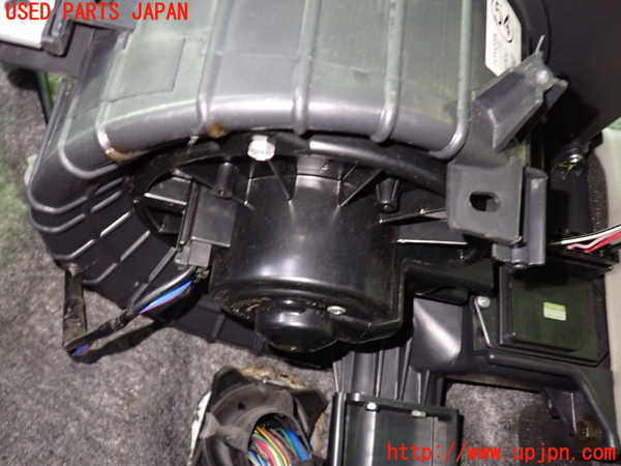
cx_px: 310
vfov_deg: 46.8
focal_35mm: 30
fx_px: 538
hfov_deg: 60.0
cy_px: 233
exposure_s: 1/15
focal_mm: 5.4
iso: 800
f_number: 2.3
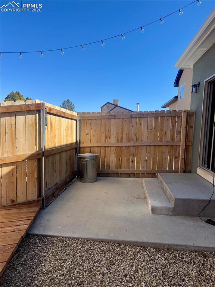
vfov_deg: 71.6
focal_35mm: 24
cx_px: 108
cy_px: 144
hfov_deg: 56.8
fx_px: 199
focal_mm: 6.76
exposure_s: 1/3597
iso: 50
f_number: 1.78
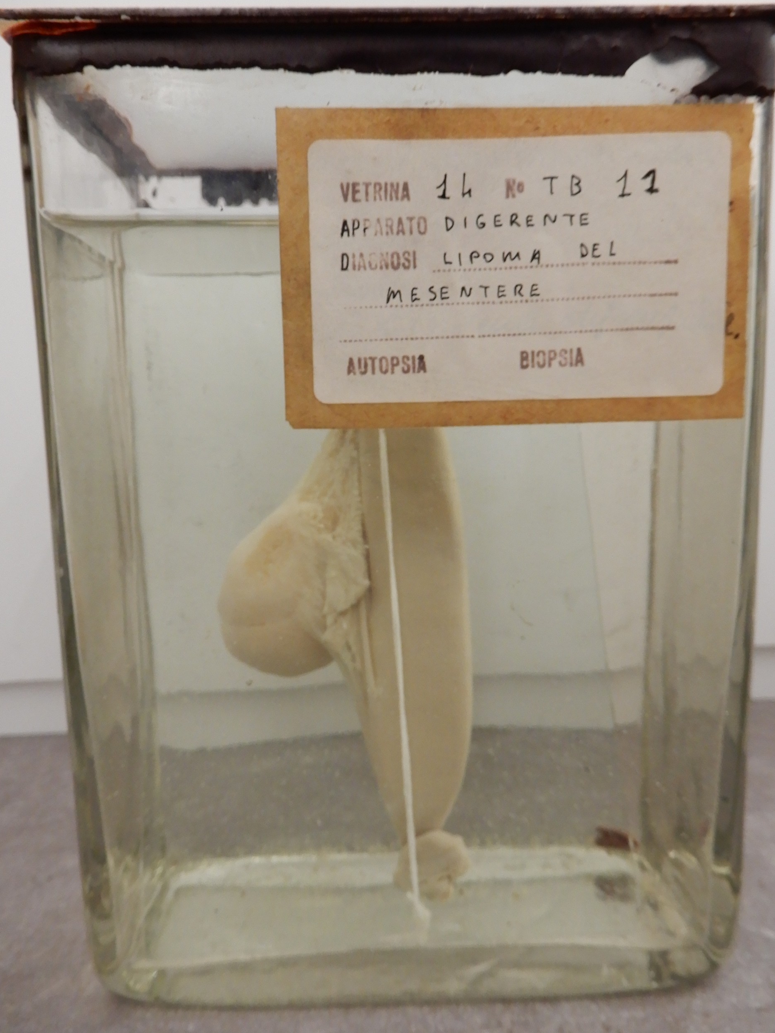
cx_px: 383
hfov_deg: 54.9
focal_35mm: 25
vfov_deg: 69.4
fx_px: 746
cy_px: 510
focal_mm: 4.3
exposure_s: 1/30
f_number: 3.4
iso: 320
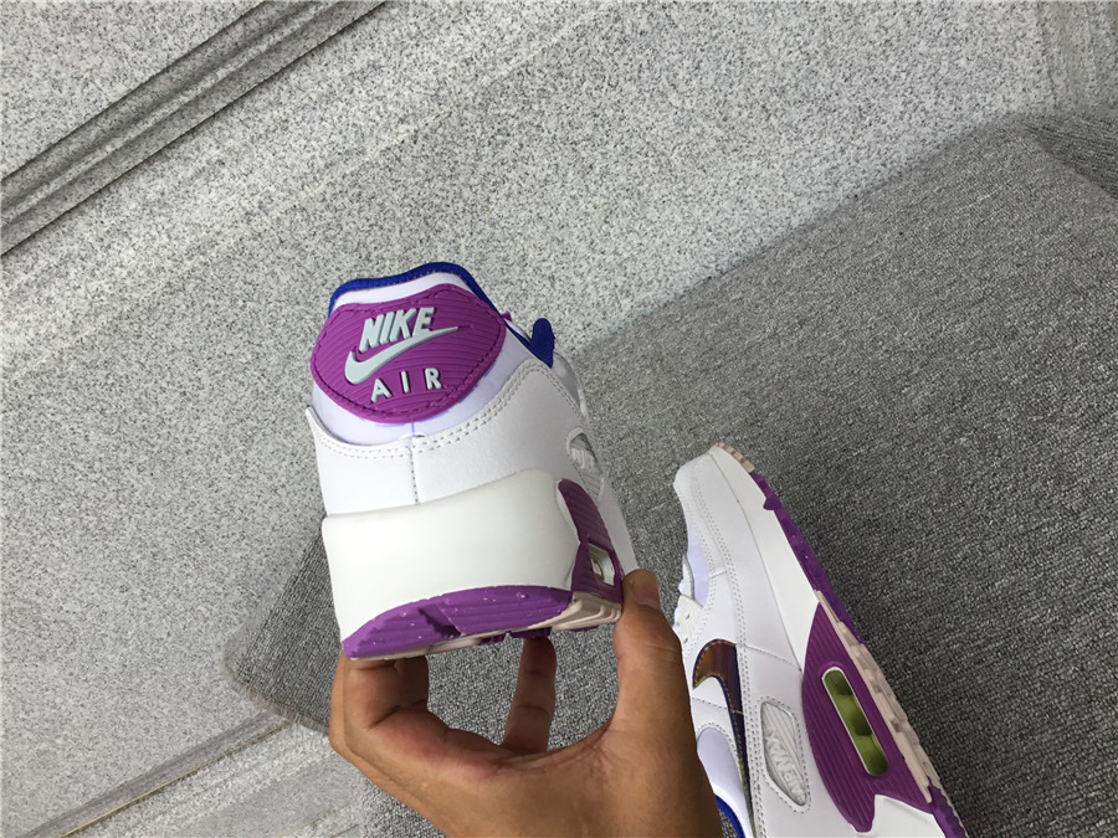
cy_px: 419
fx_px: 1001
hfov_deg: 58.4
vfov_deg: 45.4
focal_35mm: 31
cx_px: 559
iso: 32
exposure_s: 1/120
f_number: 2.4
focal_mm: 3.3
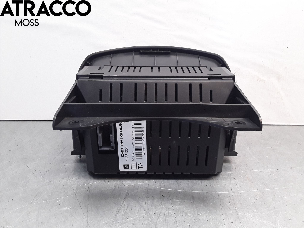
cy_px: 114
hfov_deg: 63.4
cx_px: 152
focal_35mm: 28
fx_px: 246
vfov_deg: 49.7
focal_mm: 2.91
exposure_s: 1/100
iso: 100
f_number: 1.9
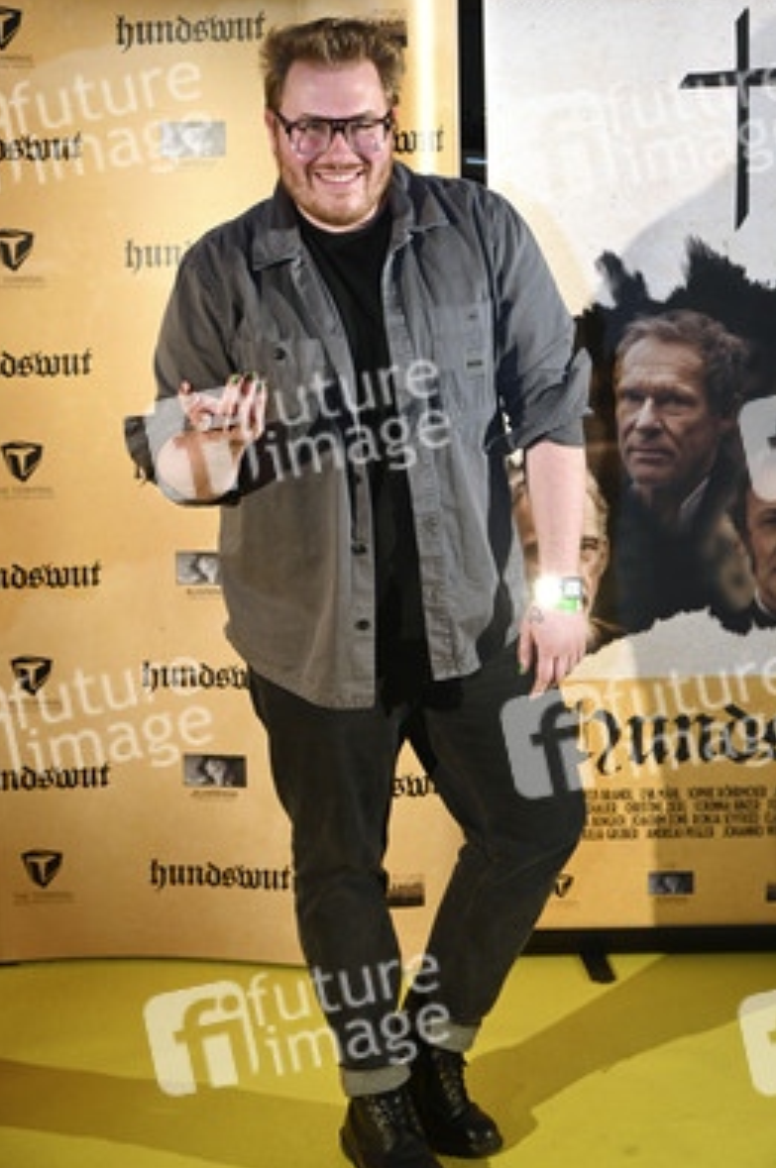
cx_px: 384
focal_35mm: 57
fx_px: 1848
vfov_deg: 35.1
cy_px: 580
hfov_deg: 23.7
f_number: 5.6
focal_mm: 56
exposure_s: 1/200
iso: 2000
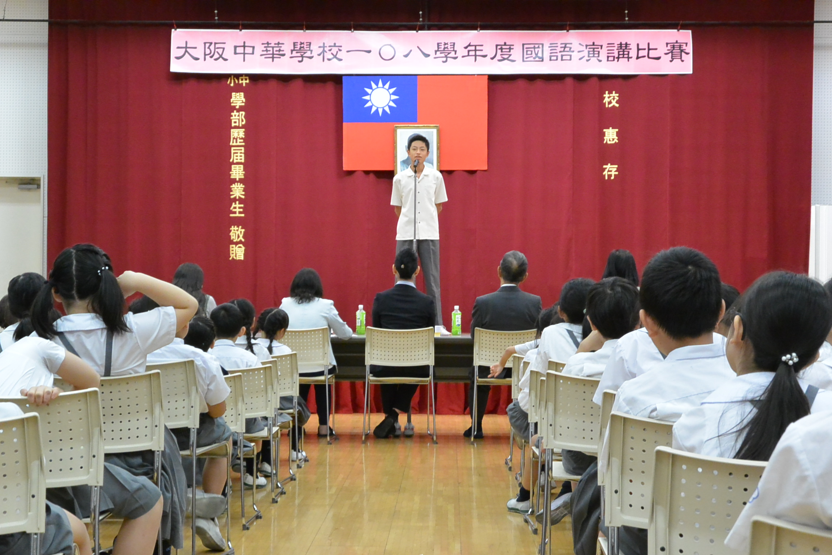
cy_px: 278
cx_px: 416
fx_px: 1710
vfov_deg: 18.4
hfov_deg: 27.3
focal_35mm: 74
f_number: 5.6
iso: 1250
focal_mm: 27.5
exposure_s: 1/60
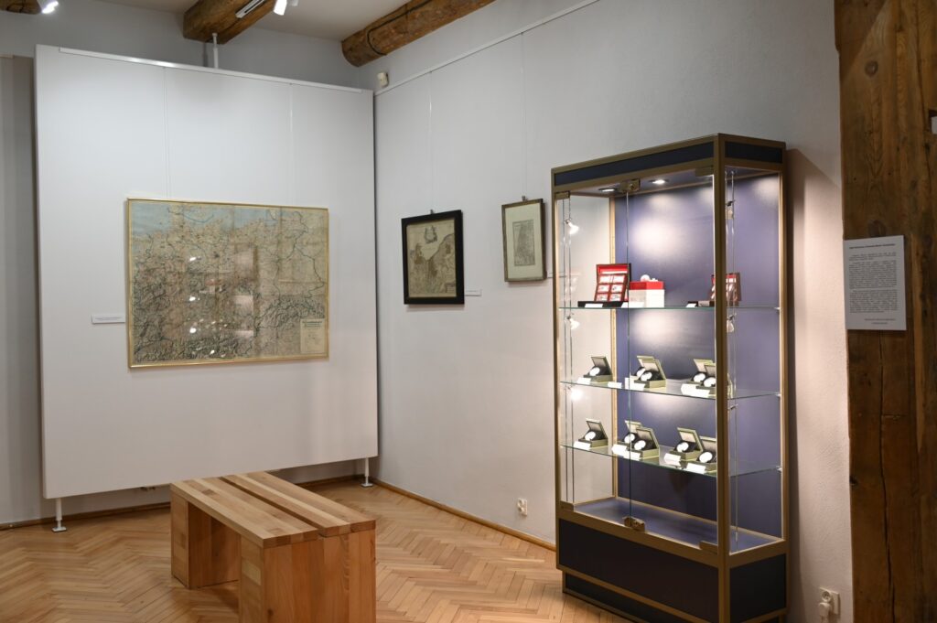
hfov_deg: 57.3
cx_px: 468
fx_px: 858
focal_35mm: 33
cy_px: 312
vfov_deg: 39.9
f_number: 4.8
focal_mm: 33
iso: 250
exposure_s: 1/20
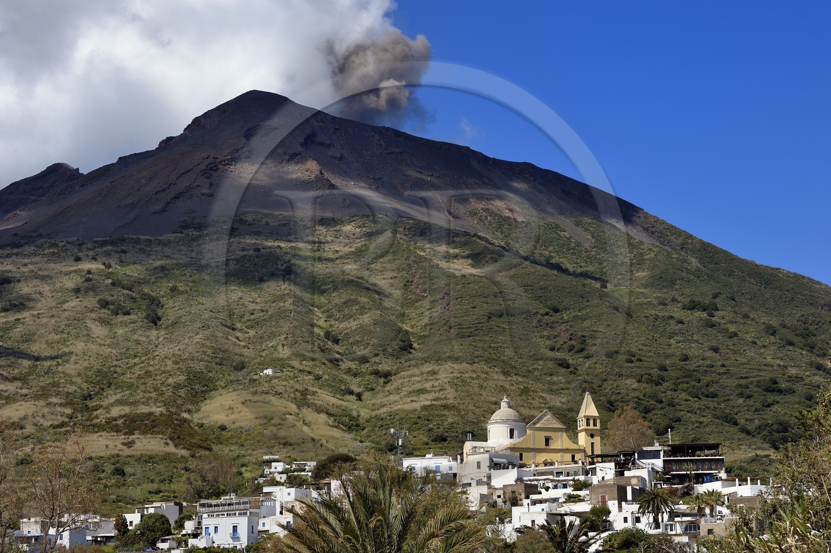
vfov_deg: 19.4
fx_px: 1614
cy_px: 276
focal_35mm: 70
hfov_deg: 28.9
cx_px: 416
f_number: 13
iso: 200
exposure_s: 1/320
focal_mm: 70
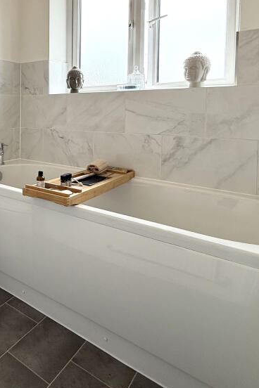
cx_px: 10
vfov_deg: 65.1
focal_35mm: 27
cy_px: 121
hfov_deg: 42.5
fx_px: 291
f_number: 2.2
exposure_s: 1/124
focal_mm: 2.22
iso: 64
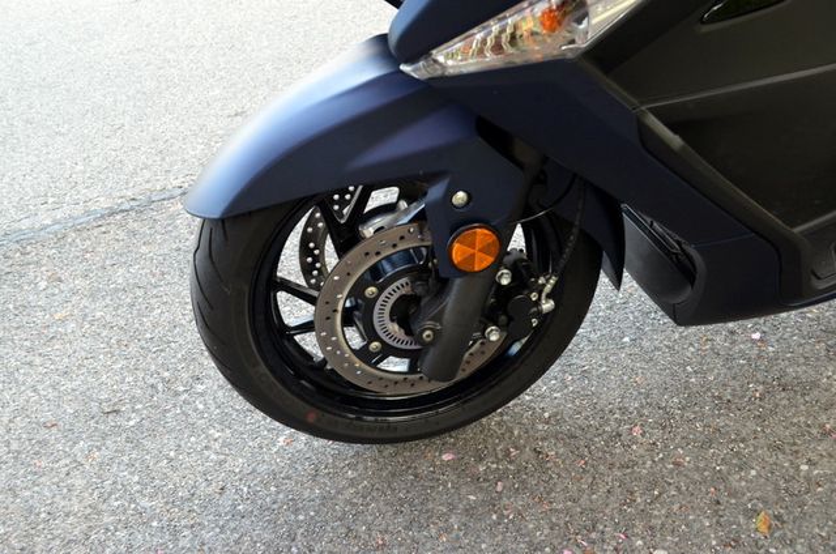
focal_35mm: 36
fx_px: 834
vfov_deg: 36.7
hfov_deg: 53.2
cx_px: 418
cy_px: 277
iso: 400
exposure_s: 1/100
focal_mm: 24
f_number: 5
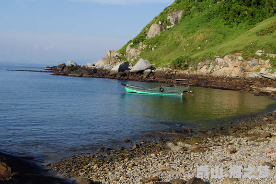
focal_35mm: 50
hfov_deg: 39.6
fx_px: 383
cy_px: 95
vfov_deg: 26.9
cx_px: 134
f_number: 13
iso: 200
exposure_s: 1/250
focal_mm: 30
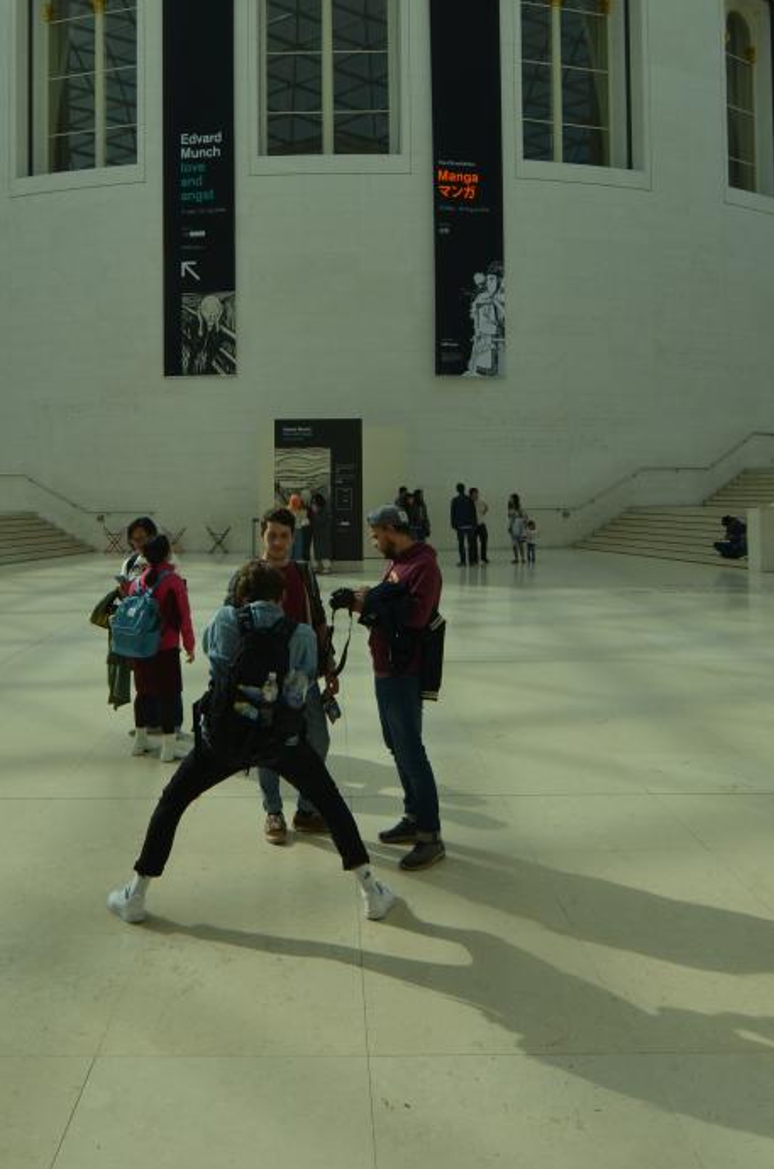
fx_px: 997
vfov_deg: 60.2
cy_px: 462
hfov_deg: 42.3
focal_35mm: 31
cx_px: 338
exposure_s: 1/200
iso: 125
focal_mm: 13
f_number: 7.1
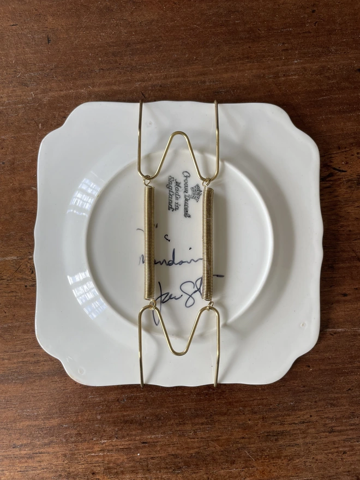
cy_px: 240
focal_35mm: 26
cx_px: 180
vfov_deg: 67.3
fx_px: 361
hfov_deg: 53.1
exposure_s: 1/162
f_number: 1.6
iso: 32
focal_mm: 4.2
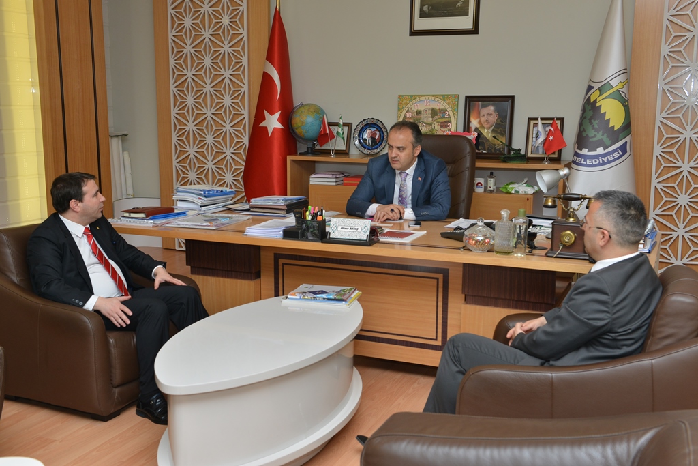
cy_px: 233
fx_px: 776
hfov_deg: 48.5
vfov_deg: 33.4
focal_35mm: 40
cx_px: 349
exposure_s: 1/100
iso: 640
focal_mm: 40
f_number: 6.3
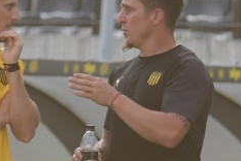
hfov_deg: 1.0
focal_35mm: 2049
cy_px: 222
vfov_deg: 0.7
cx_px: 24
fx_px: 13716
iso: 400
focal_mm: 400
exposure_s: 1/400
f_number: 5
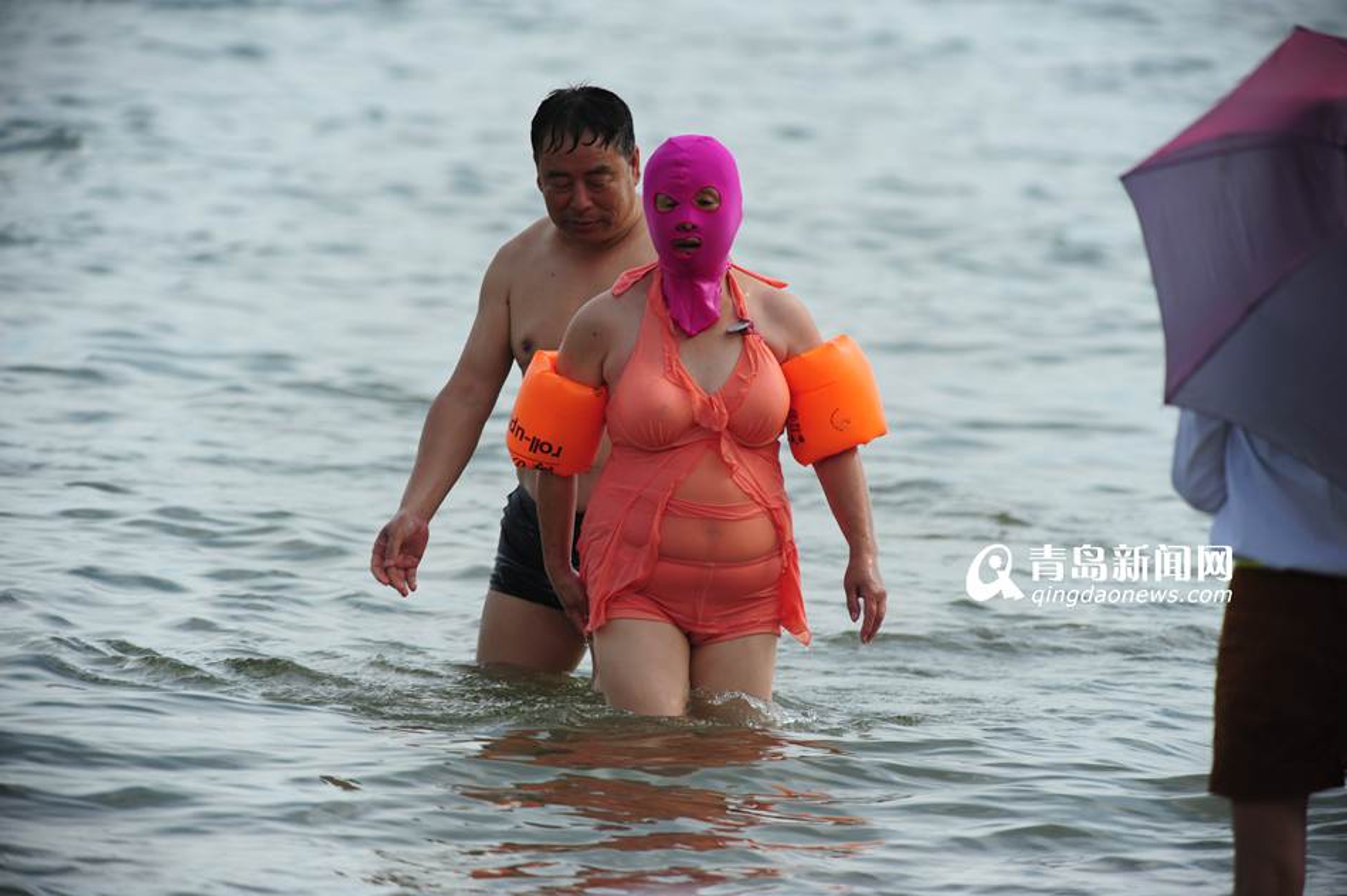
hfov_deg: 4.9
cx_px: 674
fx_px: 15704
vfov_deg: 3.3
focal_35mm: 420
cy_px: 448
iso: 200
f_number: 5.6
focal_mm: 420
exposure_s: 1/1000
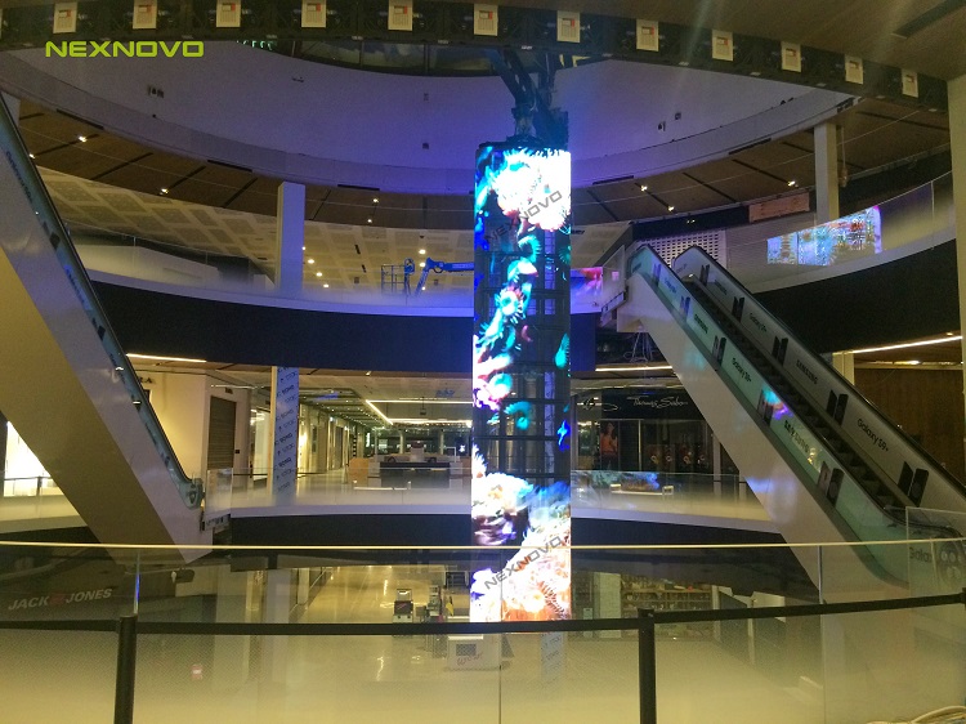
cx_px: 483
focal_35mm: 29
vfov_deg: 48.2
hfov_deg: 61.7
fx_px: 809
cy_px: 362
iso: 250
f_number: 2.2
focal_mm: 4.15
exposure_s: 1/33
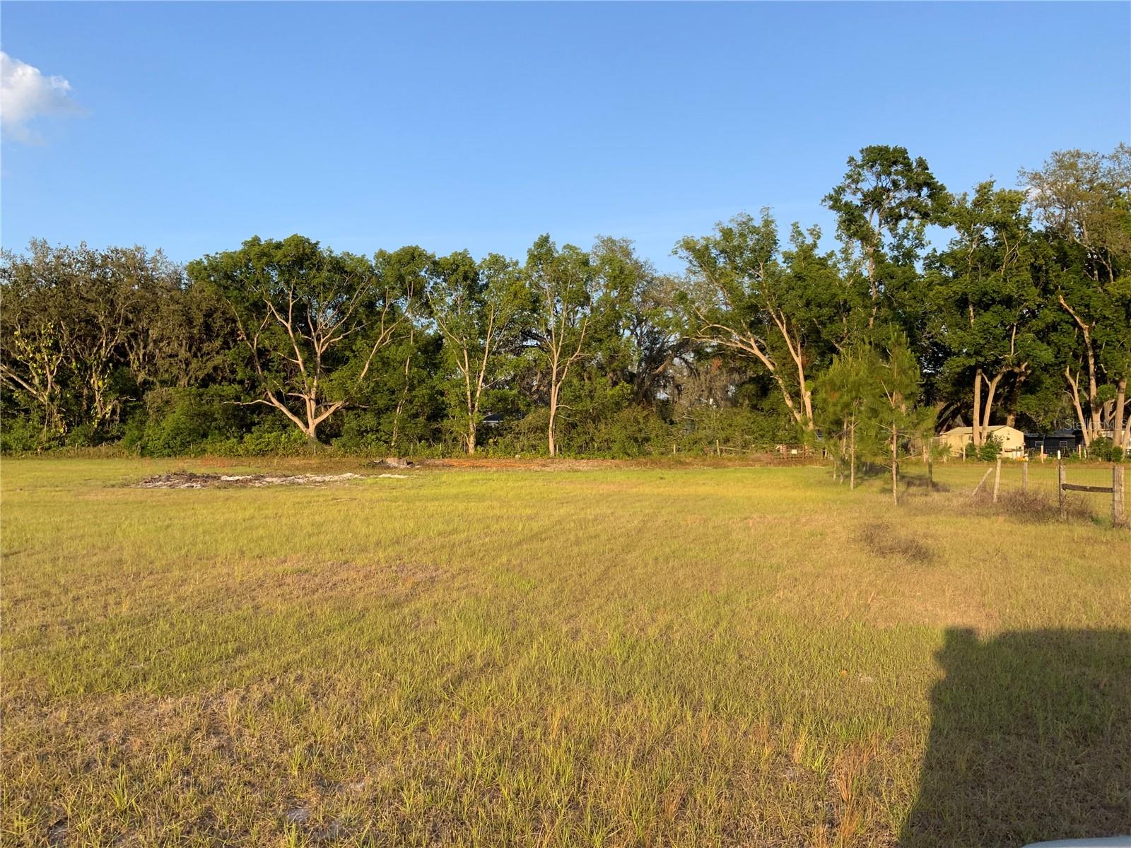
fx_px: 948
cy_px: 424
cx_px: 566
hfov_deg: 61.7
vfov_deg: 48.2
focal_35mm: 29
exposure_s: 1/691
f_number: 1.8
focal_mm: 3
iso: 16
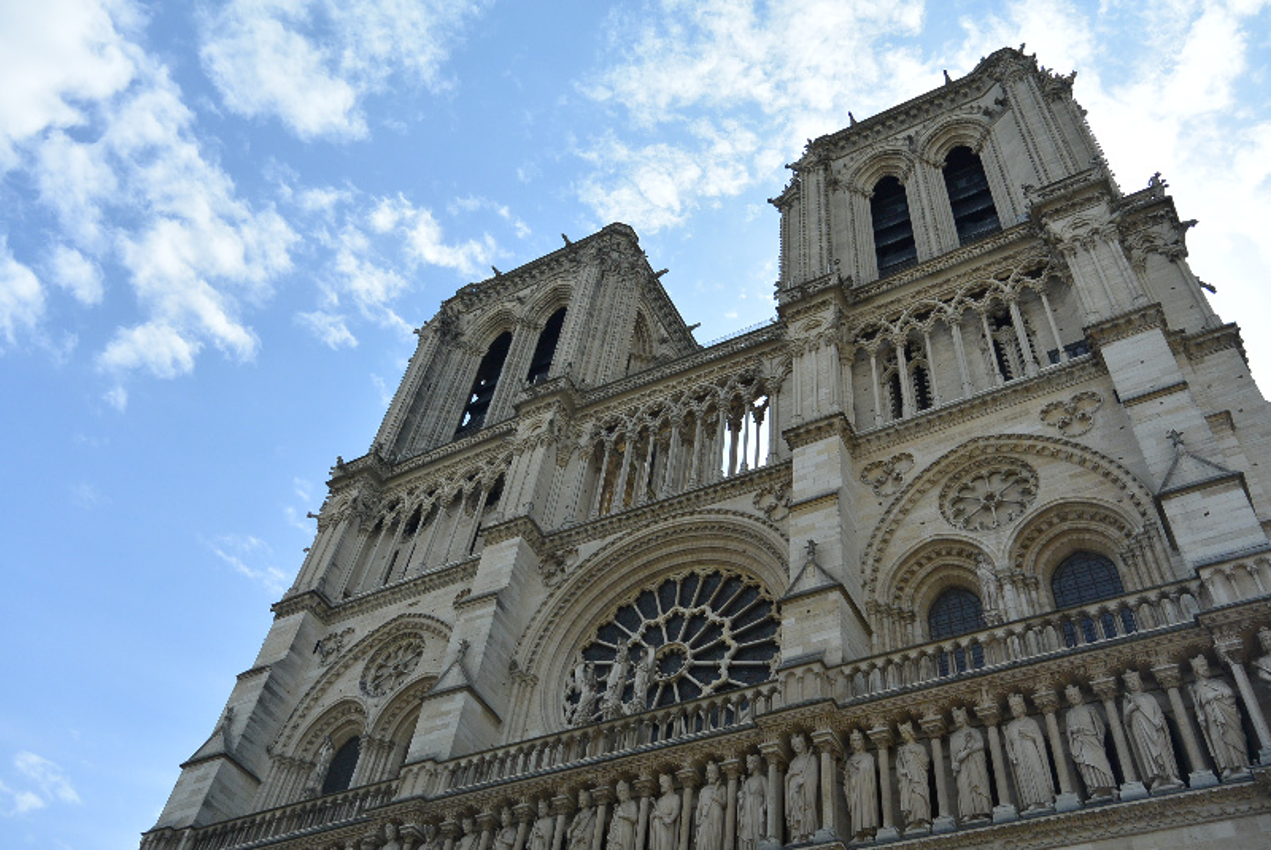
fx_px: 1025
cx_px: 636
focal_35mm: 29
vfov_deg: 45.0
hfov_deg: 63.6
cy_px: 425
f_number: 4.5
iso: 100
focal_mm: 11
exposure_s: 1/1250
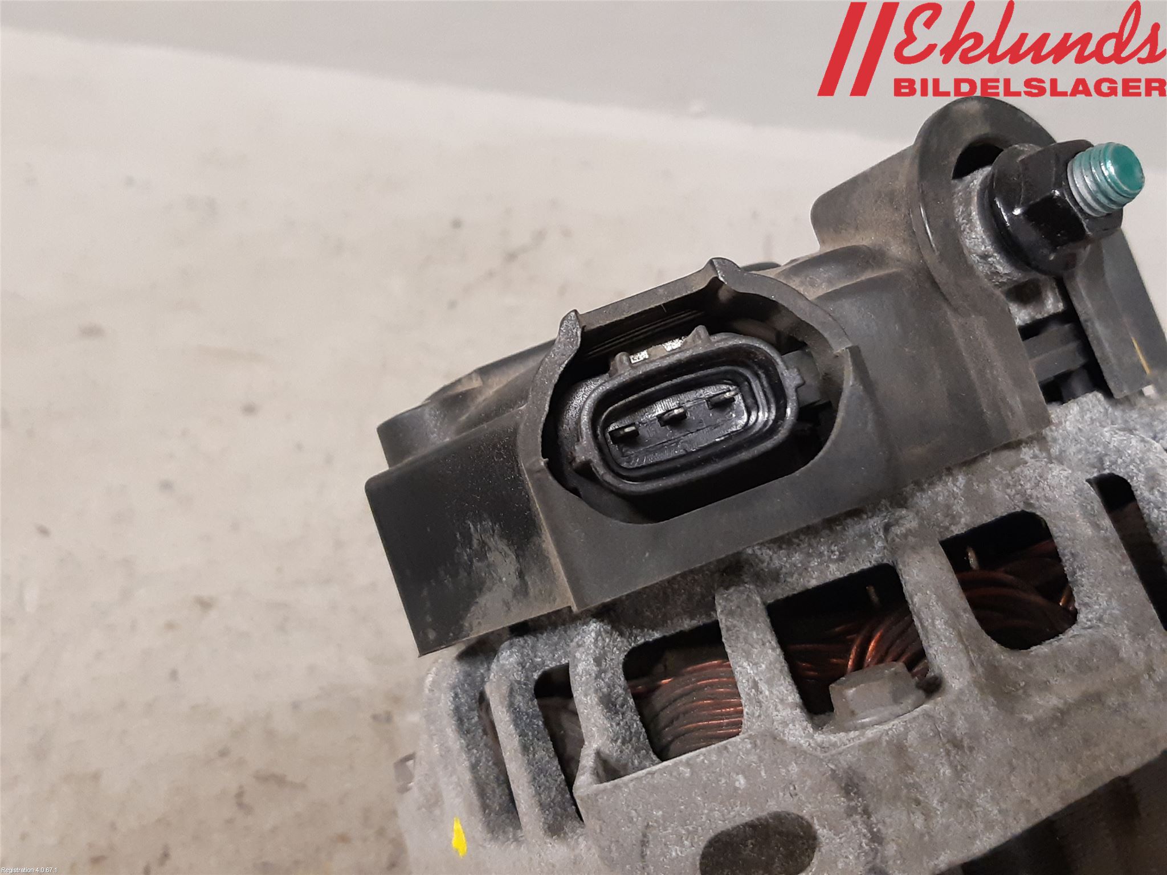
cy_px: 438
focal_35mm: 26
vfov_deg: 53.1
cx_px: 584
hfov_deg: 67.3
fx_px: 877
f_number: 1.7
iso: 250
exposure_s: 1/50
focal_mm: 3.93
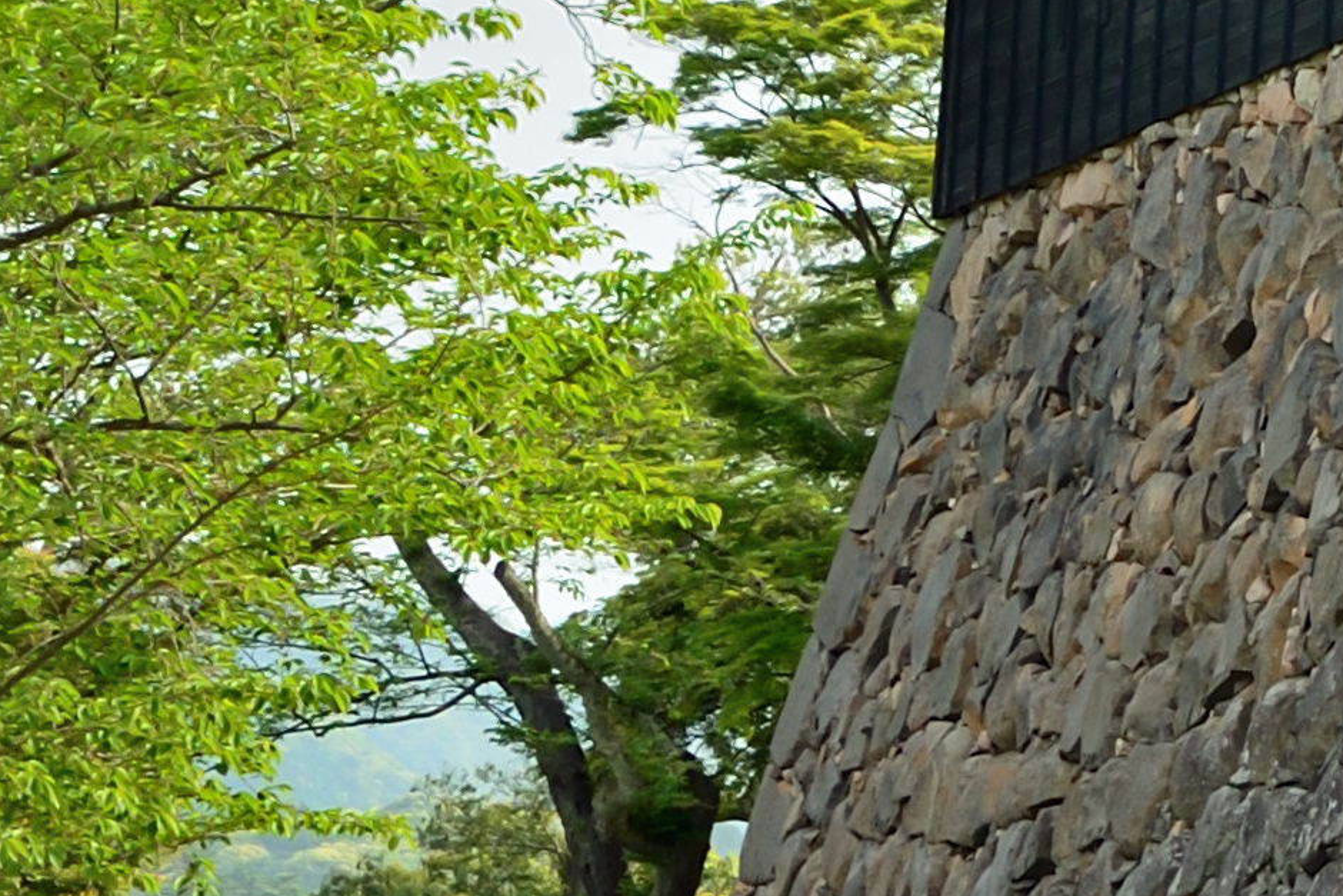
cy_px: -770
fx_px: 8208
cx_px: 3085
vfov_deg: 6.1
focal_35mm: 220
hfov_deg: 8.6
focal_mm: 42
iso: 400
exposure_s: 1/80
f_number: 8
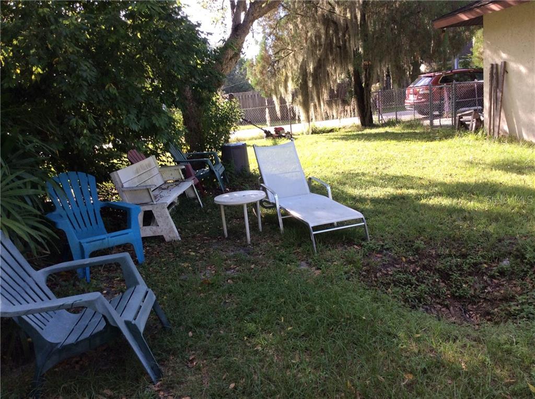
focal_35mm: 32
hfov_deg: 56.9
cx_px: 268
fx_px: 494
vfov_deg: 44.0
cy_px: 200
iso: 32
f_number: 2.4
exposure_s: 1/221
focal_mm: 3.3
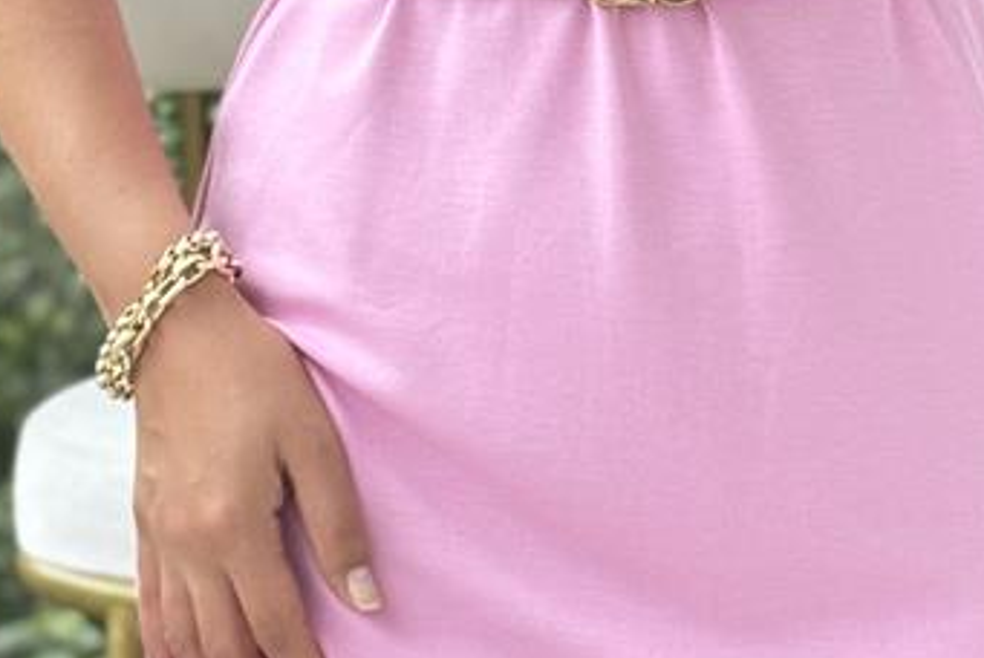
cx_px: 707
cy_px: 4
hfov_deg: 10.5
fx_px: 5334
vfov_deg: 7.0
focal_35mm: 195
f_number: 1.78
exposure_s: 1/237
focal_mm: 6.76
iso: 64
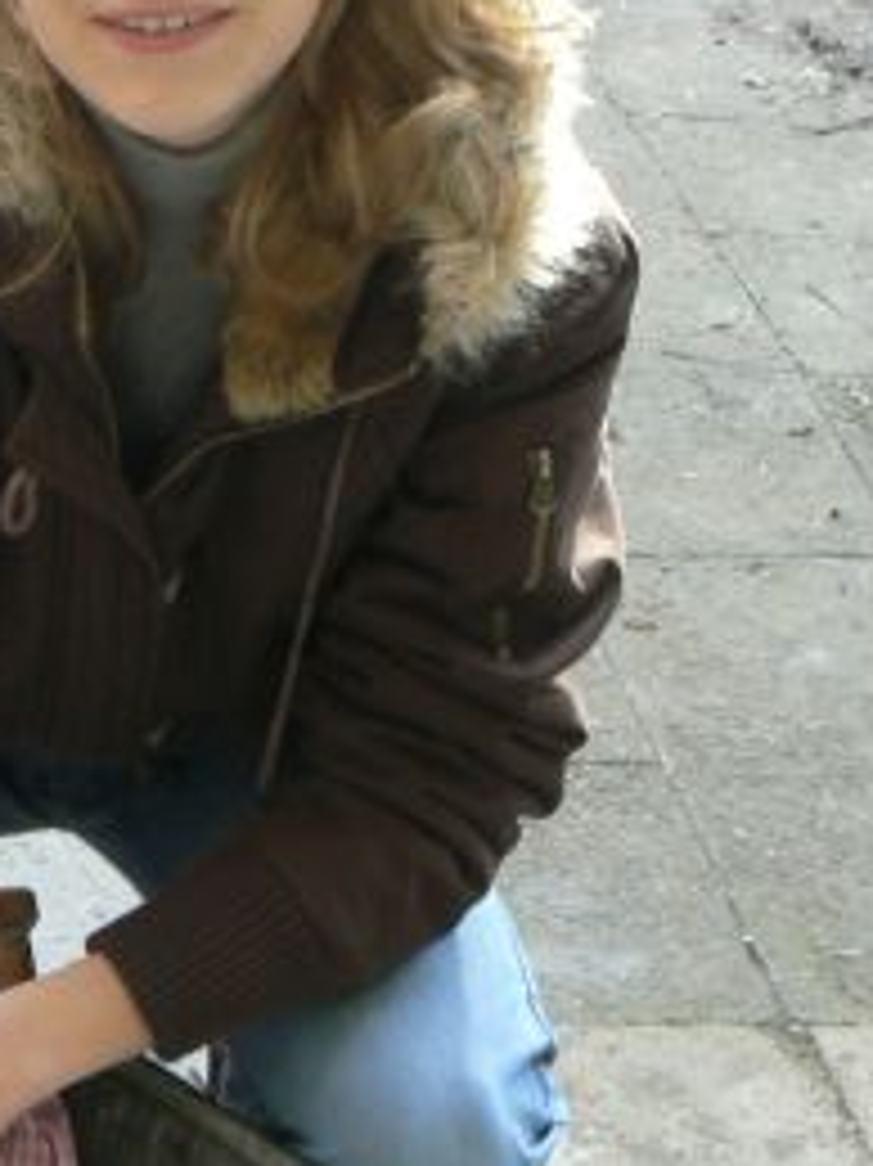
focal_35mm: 89
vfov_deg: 22.0
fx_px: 2995
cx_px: -22
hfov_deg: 16.2
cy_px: 711
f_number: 3.2
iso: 80
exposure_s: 1/50
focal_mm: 6
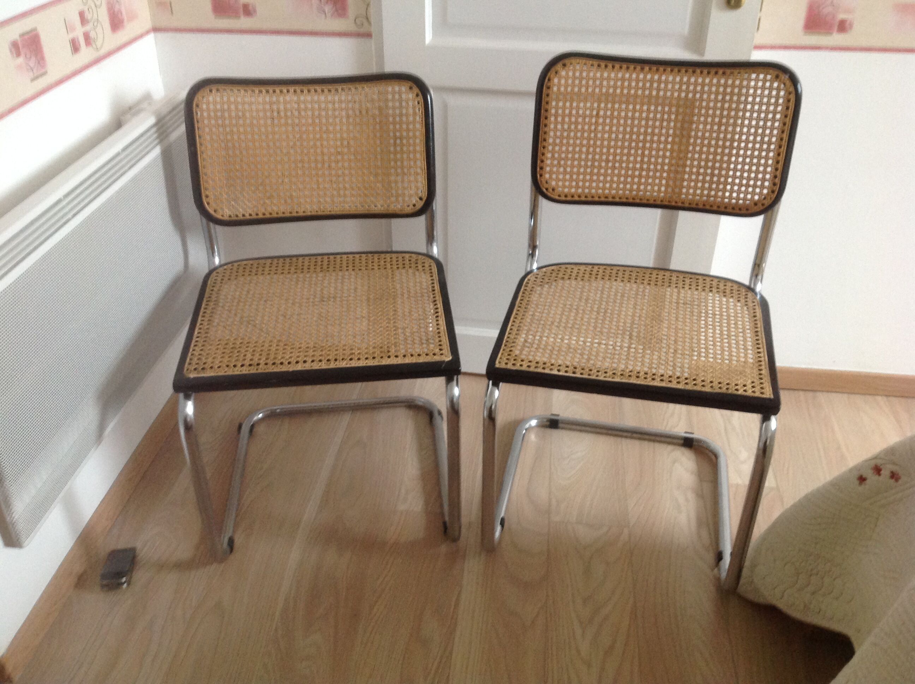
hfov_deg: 52.7
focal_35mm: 35
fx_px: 924
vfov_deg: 40.6
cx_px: 458
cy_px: 342
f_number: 2.4
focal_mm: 4.28
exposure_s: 1/15
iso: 200
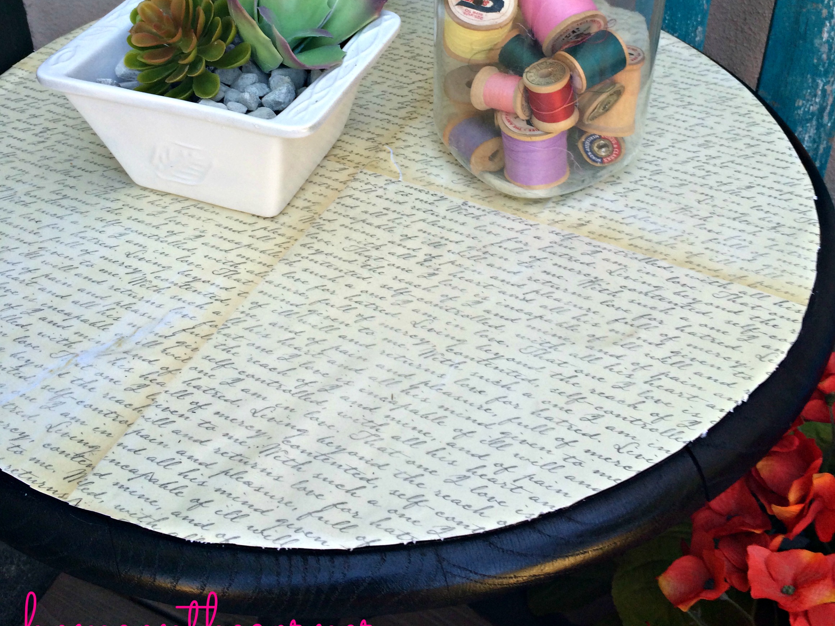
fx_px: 941
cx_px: 416
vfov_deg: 35.4
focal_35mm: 39
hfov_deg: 47.9
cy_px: 112
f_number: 2.2
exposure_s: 1/60
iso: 40
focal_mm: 4.15
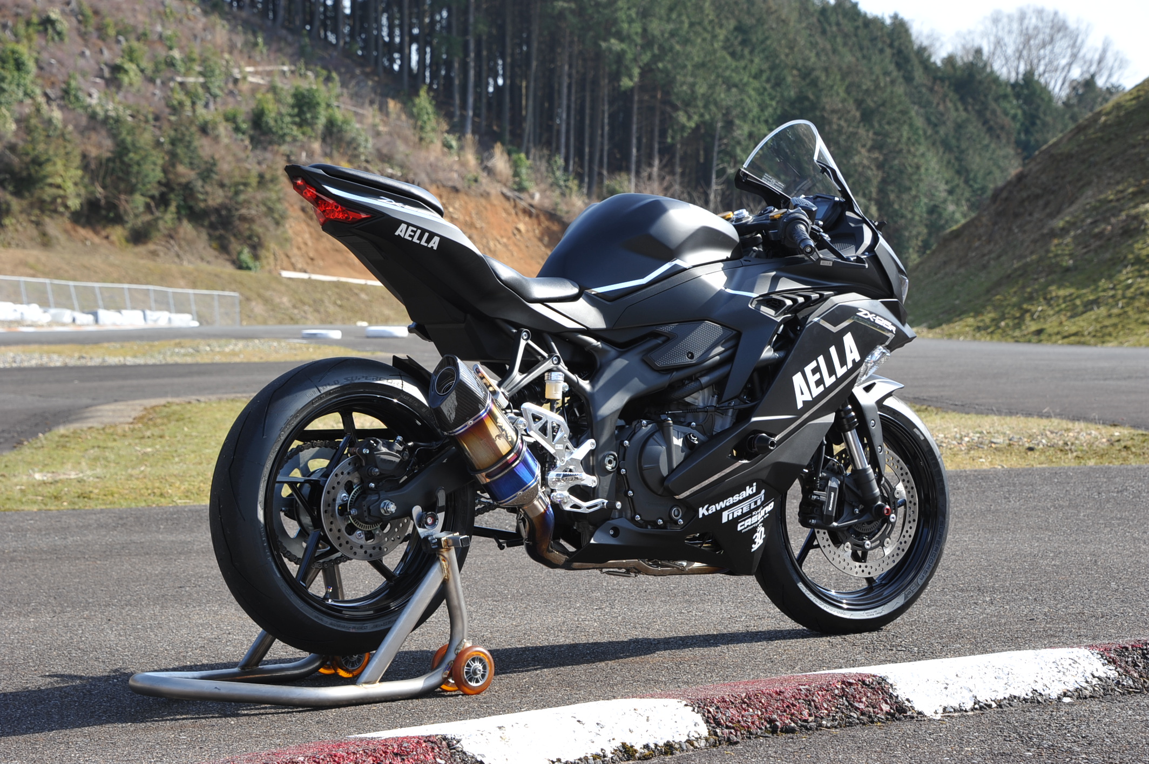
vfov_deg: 13.7
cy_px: 382
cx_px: 574
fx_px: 3190
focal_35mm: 100
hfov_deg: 20.4
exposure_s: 1/80
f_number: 13
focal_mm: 100
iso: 200
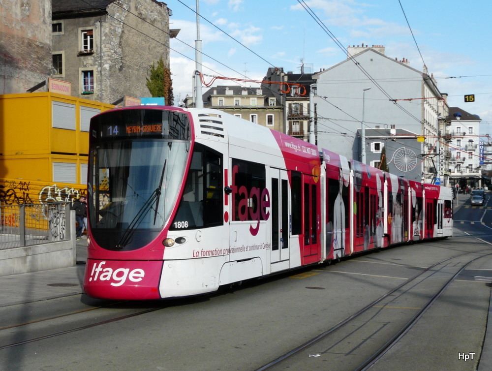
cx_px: 246
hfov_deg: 44.7
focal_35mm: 42
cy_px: 186
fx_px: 598
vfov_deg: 34.5
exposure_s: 1/400
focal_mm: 6.8
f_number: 5.6
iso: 100
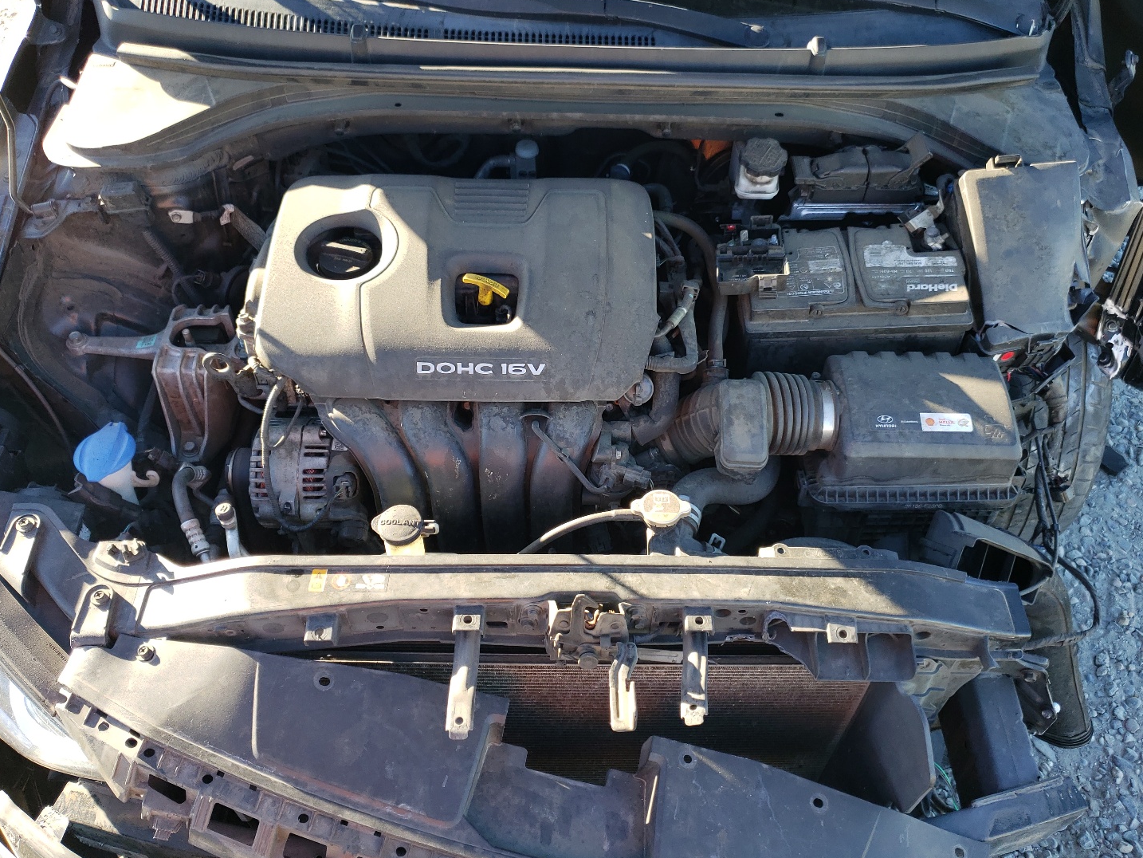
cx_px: 614
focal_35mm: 29
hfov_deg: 61.6
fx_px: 958
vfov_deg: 48.2
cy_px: 398
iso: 50
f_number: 1.5
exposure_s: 1/213
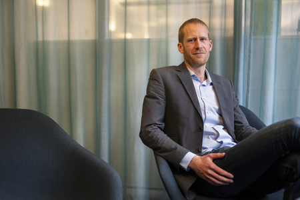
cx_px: 150
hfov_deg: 39.6
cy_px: 100
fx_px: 417
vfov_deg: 27.0
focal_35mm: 50
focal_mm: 50
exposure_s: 1/250
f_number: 1.8
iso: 500
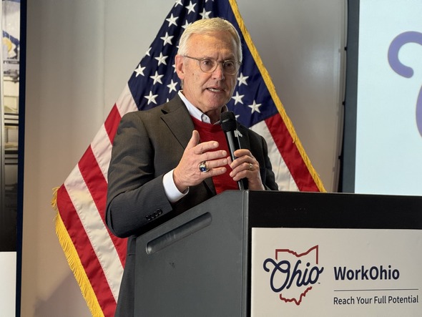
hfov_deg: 16.4
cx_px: 211
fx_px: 1464
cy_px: 158
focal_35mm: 120
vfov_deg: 12.4
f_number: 2.8
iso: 160
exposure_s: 1/60
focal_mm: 15.66
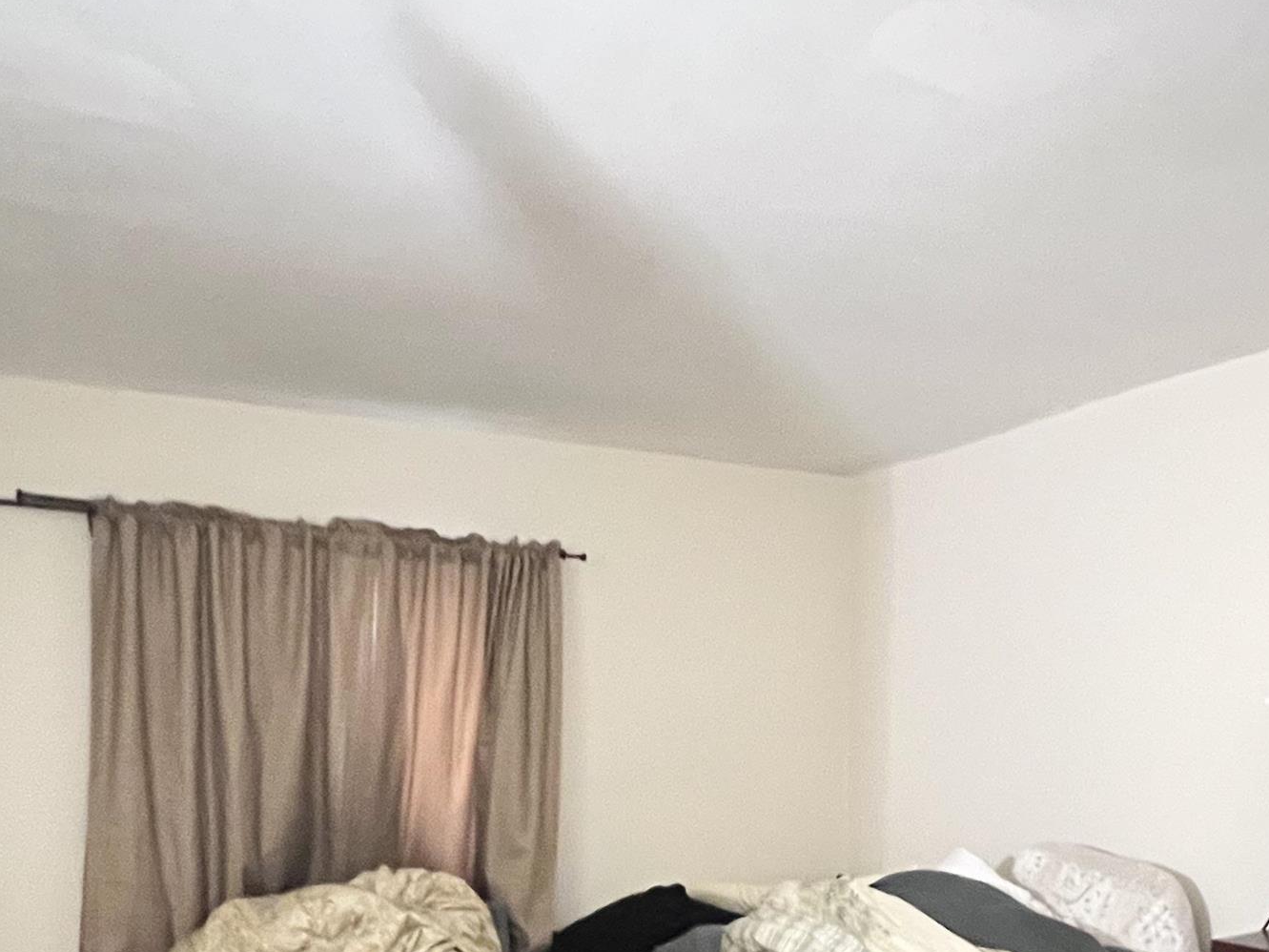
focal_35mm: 30
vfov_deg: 43.7
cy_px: 813
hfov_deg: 59.3
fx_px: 1100
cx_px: 777
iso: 1250
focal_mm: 1.57
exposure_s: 1/30
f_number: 1.8
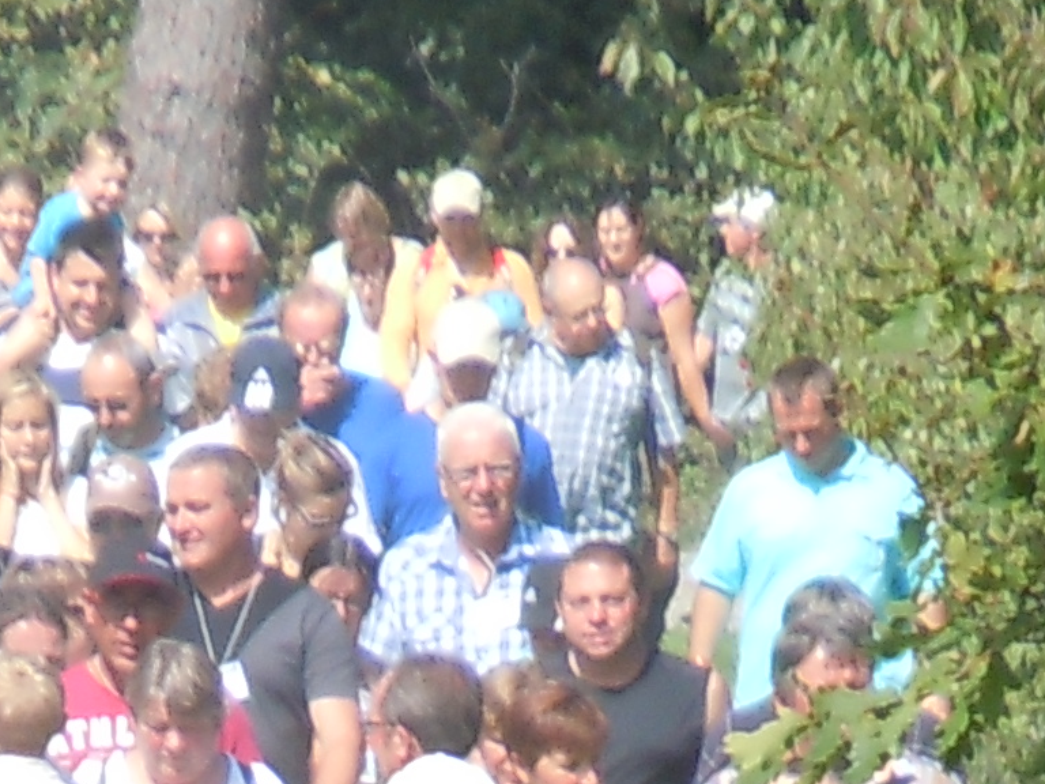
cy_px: 2082
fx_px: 50958
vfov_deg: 0.9
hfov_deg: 1.2
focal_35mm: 1688
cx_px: -215
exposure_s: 1/200
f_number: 5.6
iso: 100
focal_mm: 54
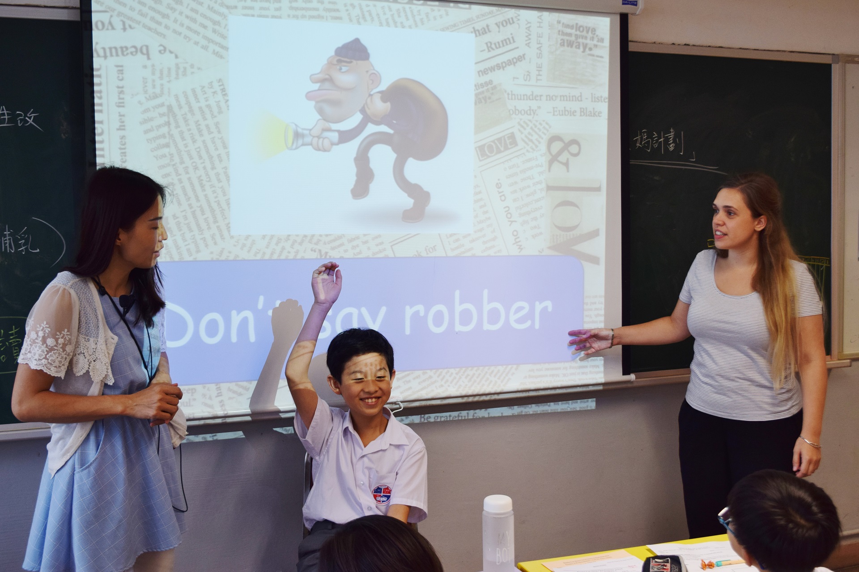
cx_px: 430
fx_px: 966
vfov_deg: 33.0
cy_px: 286
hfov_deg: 47.9
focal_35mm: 40
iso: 400
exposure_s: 1/125
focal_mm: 27
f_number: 5.6
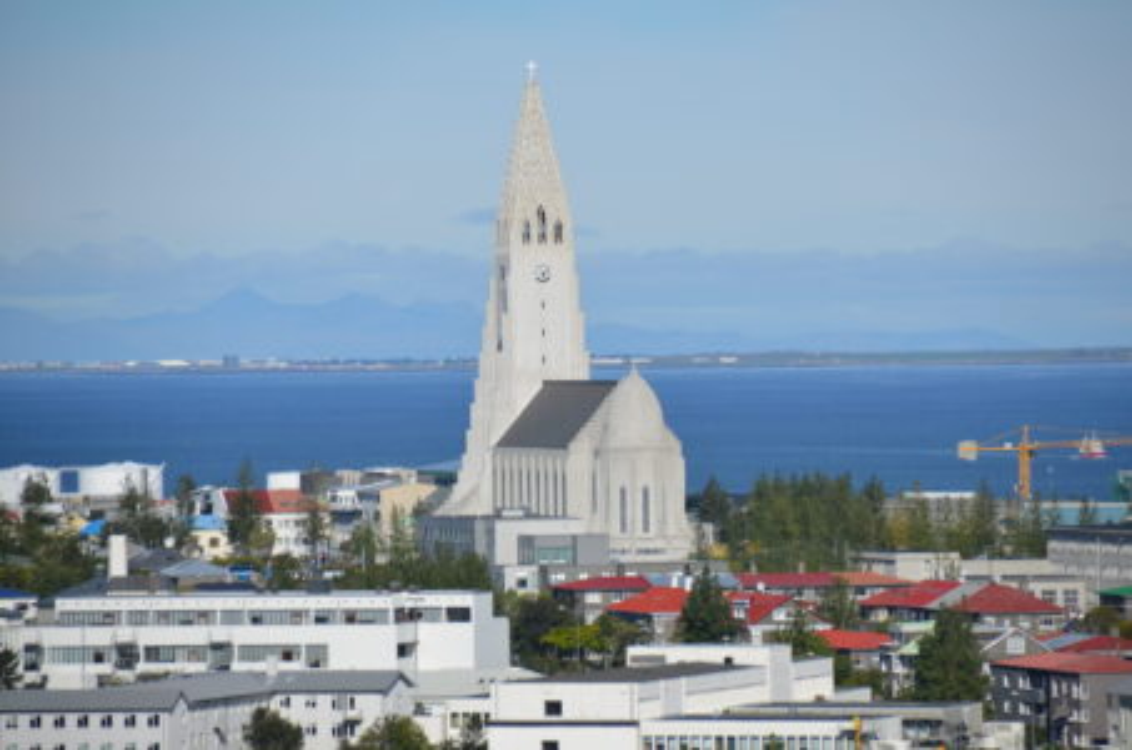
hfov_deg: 6.3
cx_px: 566
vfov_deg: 4.1
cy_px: 375
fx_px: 10355
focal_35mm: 330
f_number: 8
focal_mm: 220
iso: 125
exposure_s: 1/1000
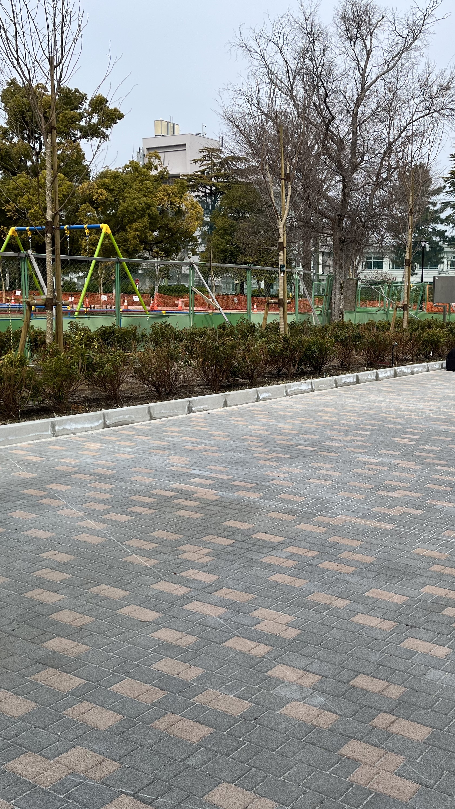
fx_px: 815
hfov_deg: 30.5
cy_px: 405
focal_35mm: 38
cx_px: 354
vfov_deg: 52.8
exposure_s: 1/3215
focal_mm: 5.1
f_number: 1.6
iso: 50
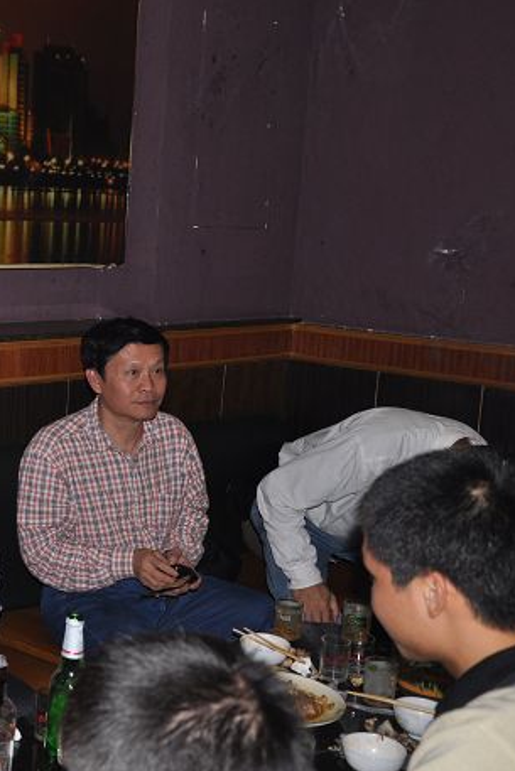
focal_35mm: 55
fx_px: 1179
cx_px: -34
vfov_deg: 36.2
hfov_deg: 23.3
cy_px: 385
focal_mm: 24
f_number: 3.8
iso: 320
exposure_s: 1/60
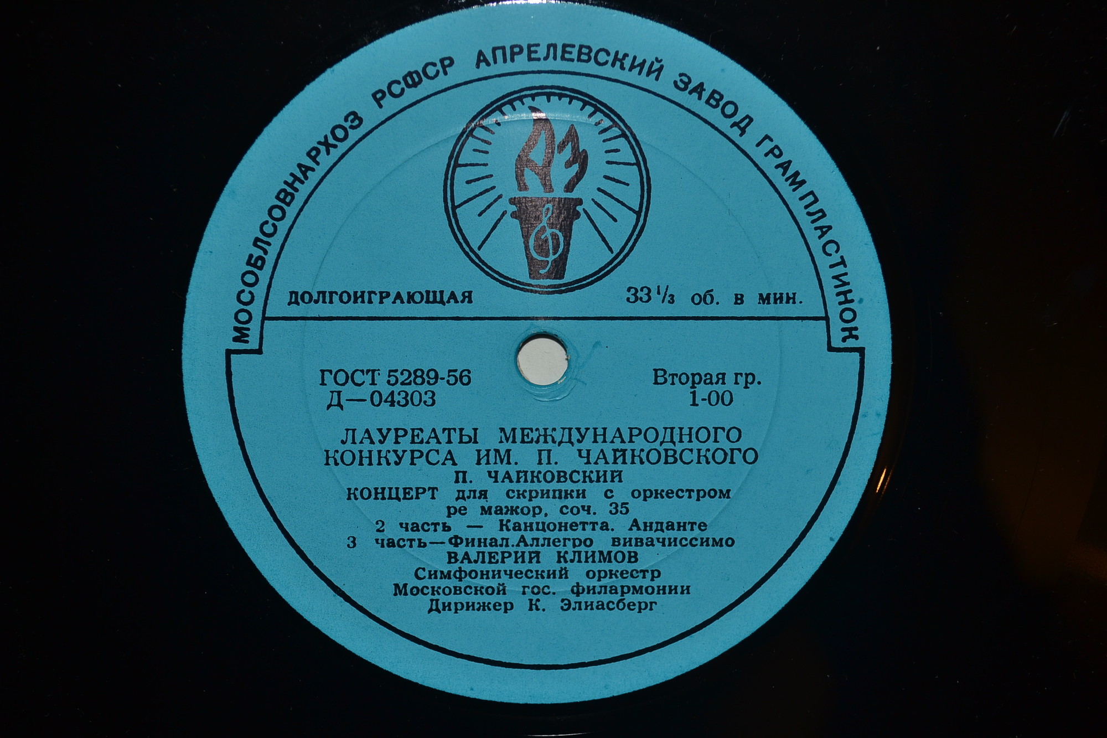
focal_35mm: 52
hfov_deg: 37.9
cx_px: 554
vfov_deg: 25.7
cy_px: 369
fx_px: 1614
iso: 100
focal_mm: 35
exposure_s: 1/60
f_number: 5
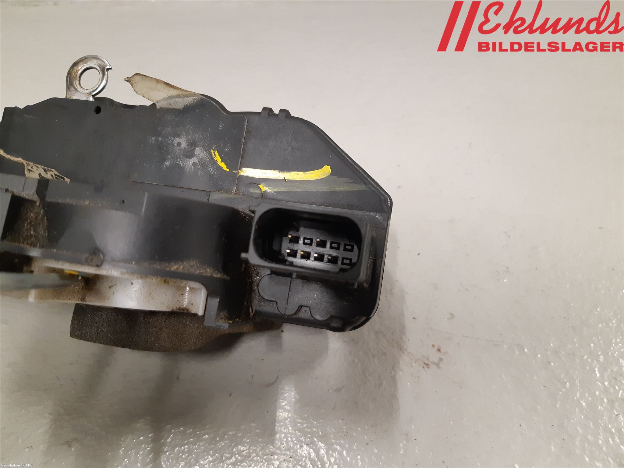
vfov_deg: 53.1
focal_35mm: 26
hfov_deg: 67.3
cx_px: 312
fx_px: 469
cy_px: 234
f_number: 1.7
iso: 250
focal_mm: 3.93
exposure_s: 1/50
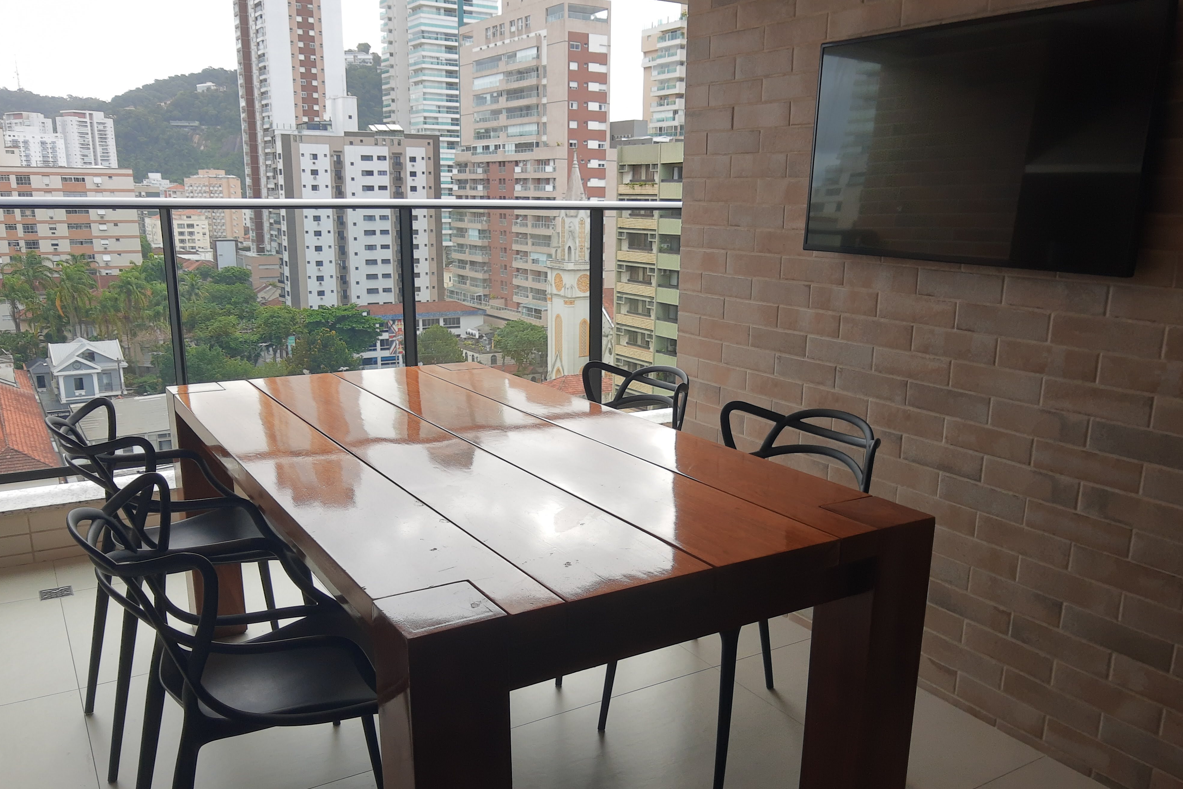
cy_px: 440
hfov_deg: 65.5
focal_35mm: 28
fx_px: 920
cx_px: 594
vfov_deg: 46.3
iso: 40
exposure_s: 1/194
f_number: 1.8
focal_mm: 3.95
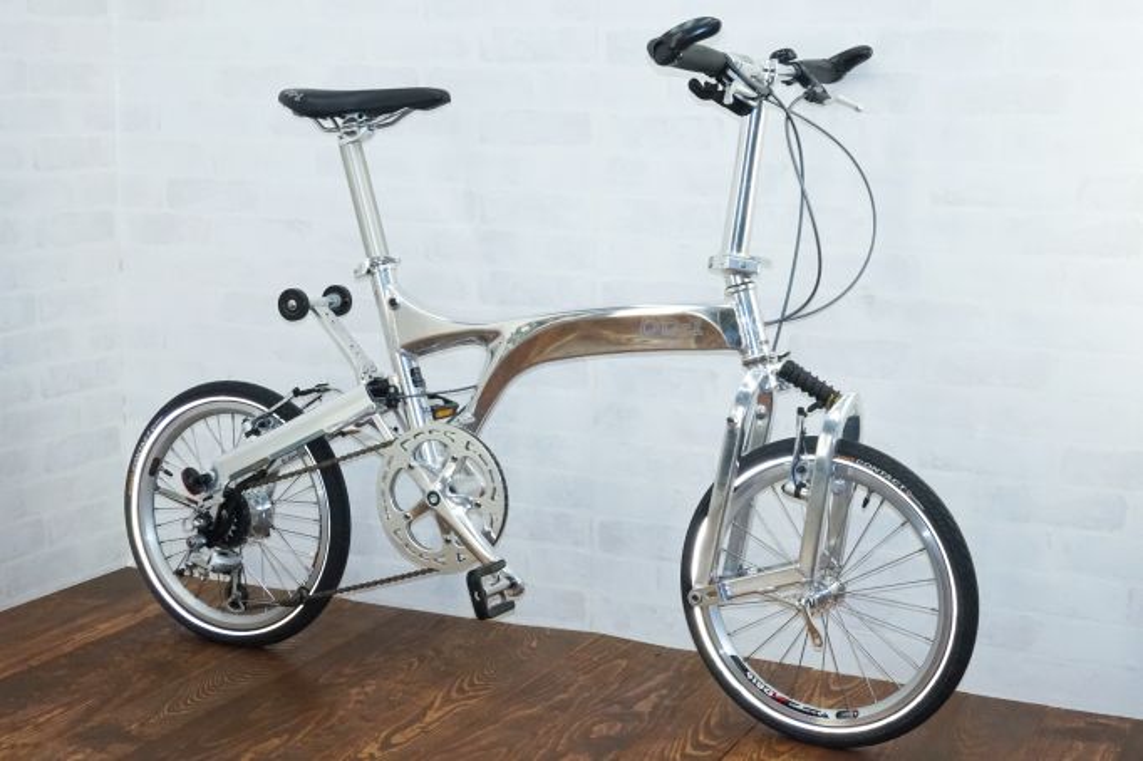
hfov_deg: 36.9
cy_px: 380
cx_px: 572
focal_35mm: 54
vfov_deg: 25.0
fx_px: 1714
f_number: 18
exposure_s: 1/125
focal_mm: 36
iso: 3200
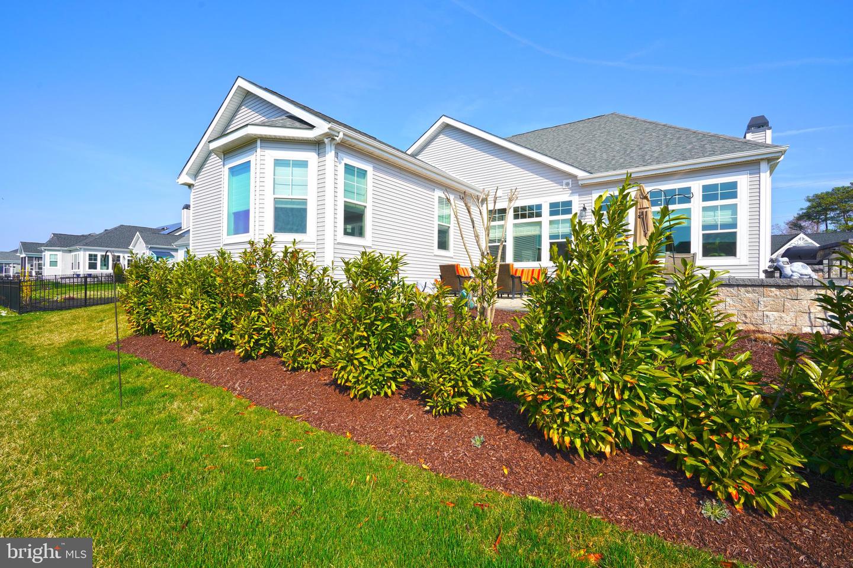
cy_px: 284
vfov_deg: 73.7
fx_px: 379
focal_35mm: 16
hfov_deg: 96.7
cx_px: 426
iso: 100
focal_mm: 16
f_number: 10
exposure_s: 1/160
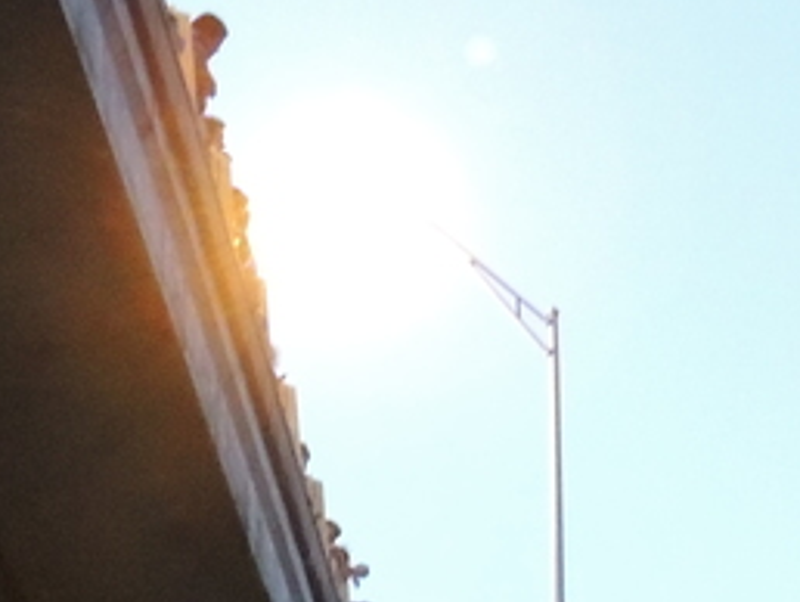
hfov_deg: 8.4
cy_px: 987
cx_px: -260
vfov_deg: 6.3
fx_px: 5390
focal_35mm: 233
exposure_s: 1/2.5
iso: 800
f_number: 3.5
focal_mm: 8.3
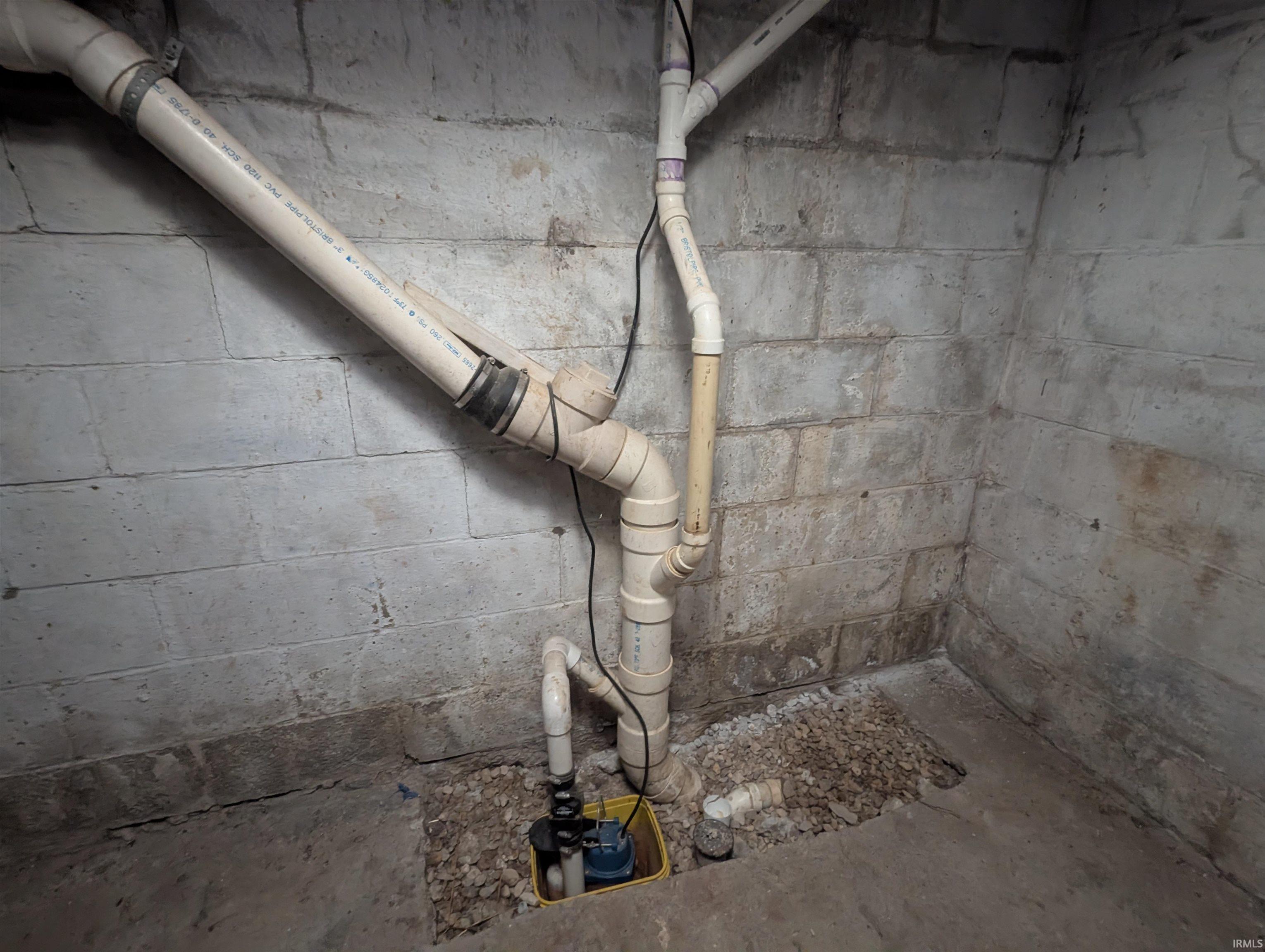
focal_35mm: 16
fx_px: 586
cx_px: 632
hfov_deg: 94.4
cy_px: 476
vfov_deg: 78.2
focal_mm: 2.35
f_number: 2.2
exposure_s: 1/11.2
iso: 1547
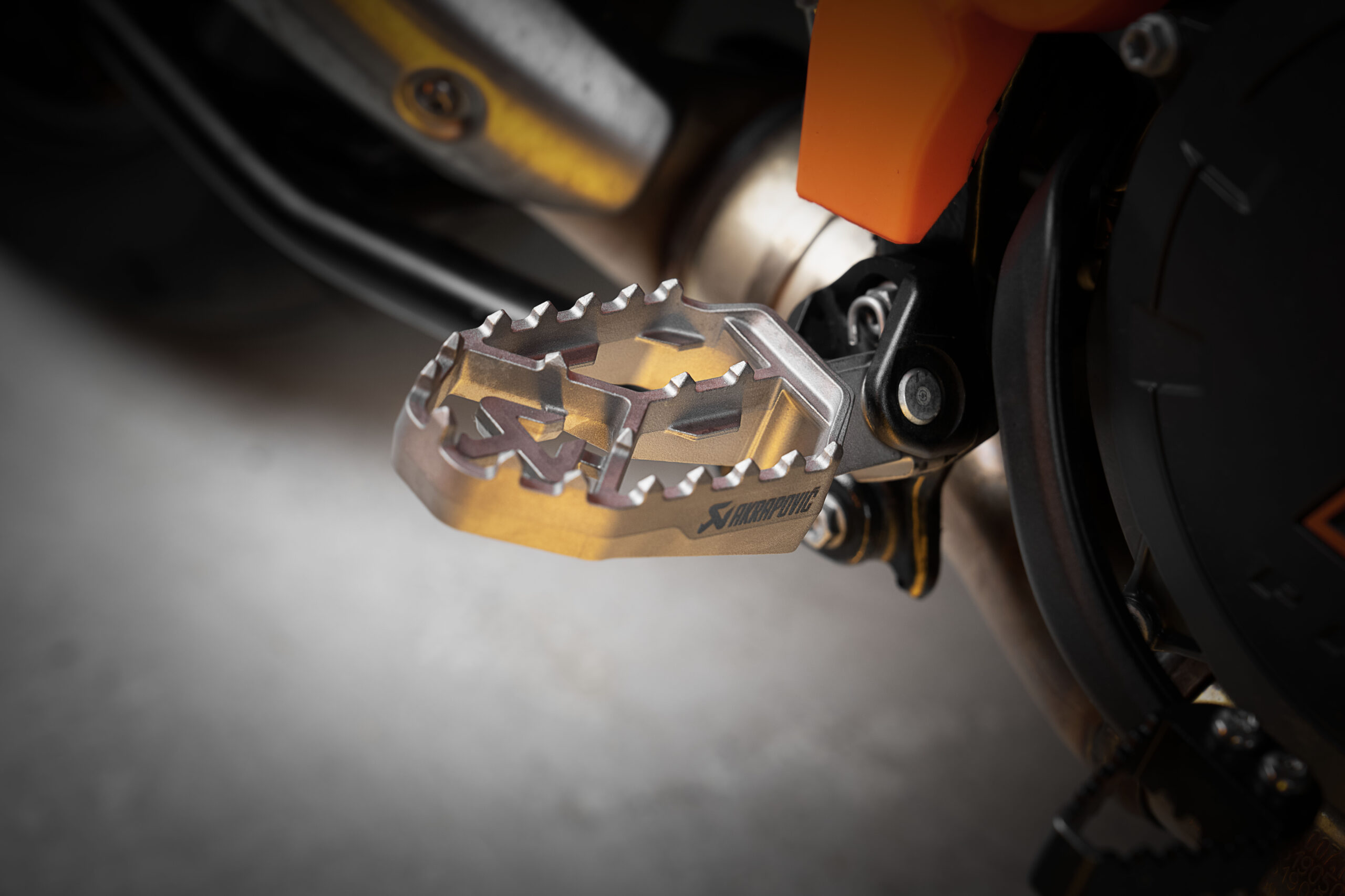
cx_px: 672
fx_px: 2615
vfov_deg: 19.5
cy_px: 448
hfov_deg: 28.8
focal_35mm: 70
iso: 400
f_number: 5.6
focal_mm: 70
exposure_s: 1/80
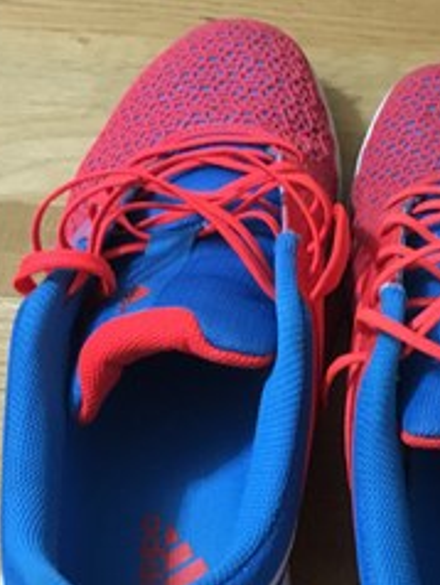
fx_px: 1235
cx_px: 359
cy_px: 381
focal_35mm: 73
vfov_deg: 26.5
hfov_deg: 20.0
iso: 400
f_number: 2.2
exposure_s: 1/17
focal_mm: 4.15
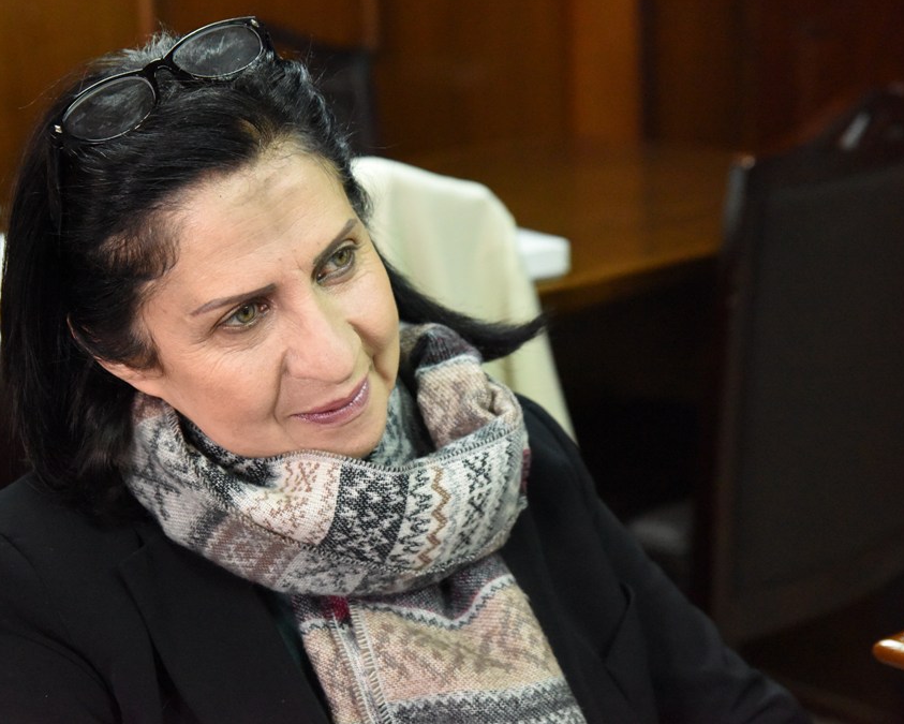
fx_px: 2623
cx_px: 386
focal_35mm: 98
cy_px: 361
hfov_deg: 19.5
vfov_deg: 15.7
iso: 10000
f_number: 6.3
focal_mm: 86
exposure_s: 1/160
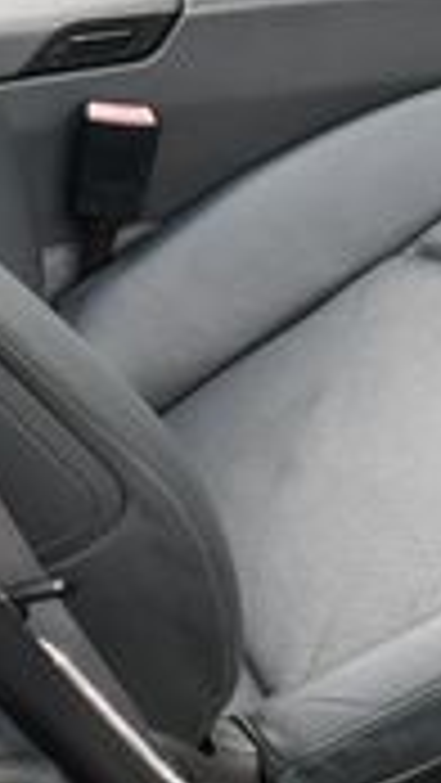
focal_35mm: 139
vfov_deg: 15.1
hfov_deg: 8.6
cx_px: 522
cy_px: -50
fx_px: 2887
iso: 400
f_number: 5
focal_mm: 18
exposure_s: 1/250
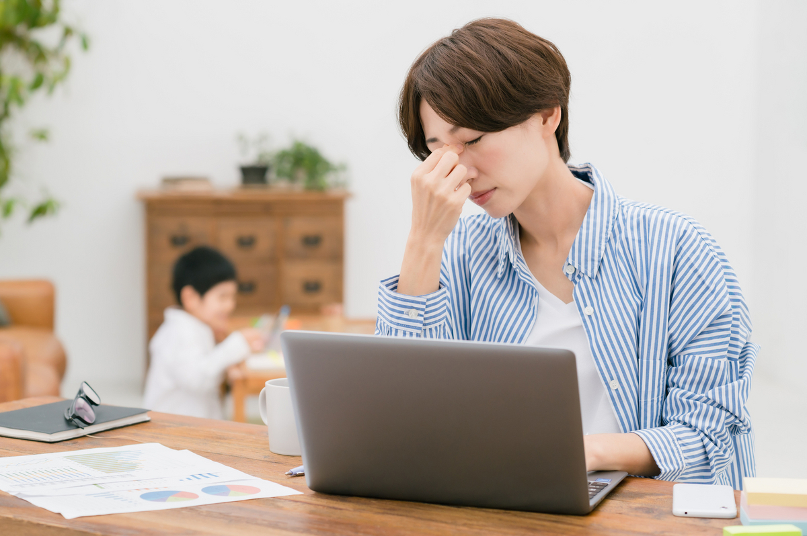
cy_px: 268
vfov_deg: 16.0
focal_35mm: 85
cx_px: 404
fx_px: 1904
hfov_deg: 23.9
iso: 200
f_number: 4
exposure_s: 1/200
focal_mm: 85
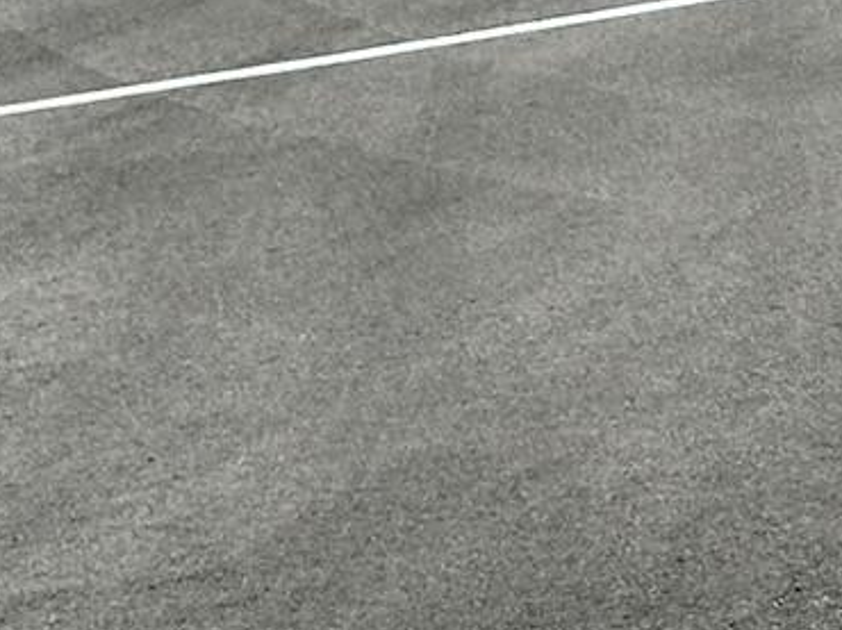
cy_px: -555
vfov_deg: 5.5
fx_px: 6466
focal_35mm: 266
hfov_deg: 7.2
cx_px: 1698
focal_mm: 6.86
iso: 64
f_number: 1.78
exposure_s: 1/4785
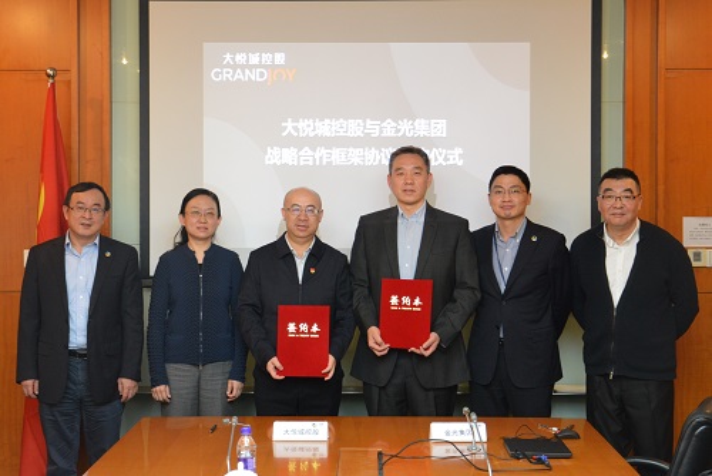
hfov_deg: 33.4
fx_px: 1187
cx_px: 356
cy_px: 238
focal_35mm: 60
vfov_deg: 22.7
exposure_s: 1/15
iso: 800
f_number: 4.5
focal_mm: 40
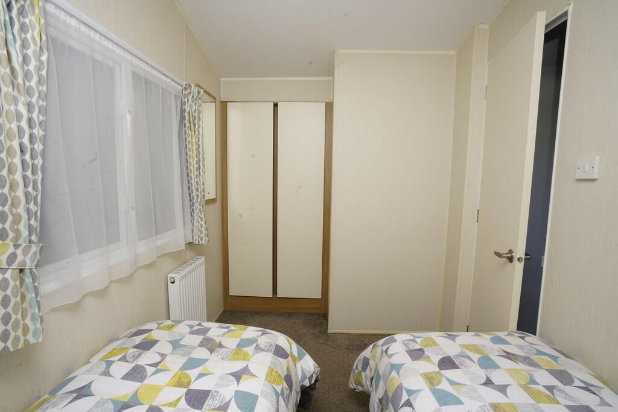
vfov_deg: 73.8
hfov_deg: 96.7
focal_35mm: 16
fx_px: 275
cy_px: 206
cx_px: 309
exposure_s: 1/60
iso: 1600
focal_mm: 16
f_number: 14
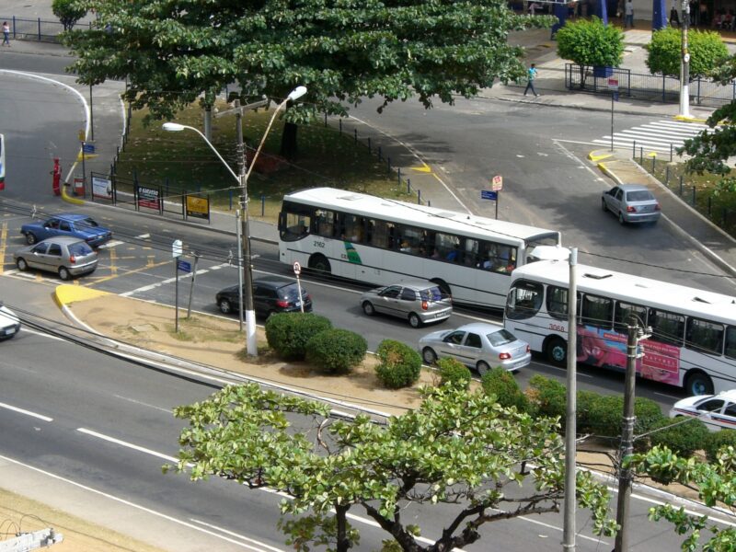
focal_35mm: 114
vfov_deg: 13.0
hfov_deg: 17.3
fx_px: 2424
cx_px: 368
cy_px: 276
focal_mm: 18.6
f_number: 8.3
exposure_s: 1/100
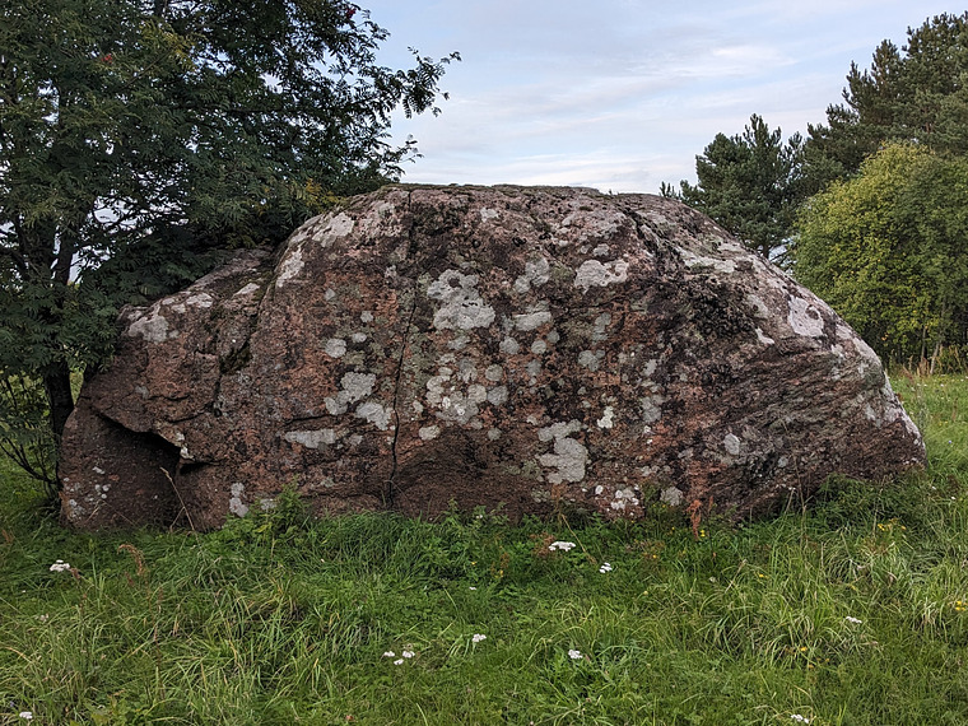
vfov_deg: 51.4
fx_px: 755
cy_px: 363
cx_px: 484
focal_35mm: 27
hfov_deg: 65.3
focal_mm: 4.38
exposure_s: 1/249
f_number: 1.73
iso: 55
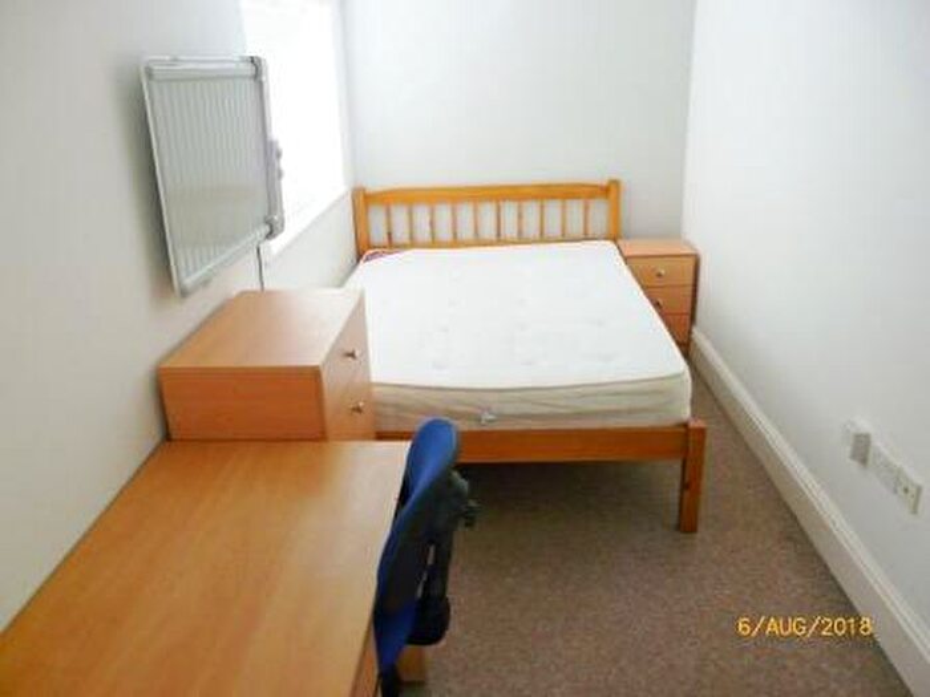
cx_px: 465
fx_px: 752
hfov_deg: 63.4
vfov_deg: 49.7
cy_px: 348
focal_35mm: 28
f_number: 2.8
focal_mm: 4.6
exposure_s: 1/25
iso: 200
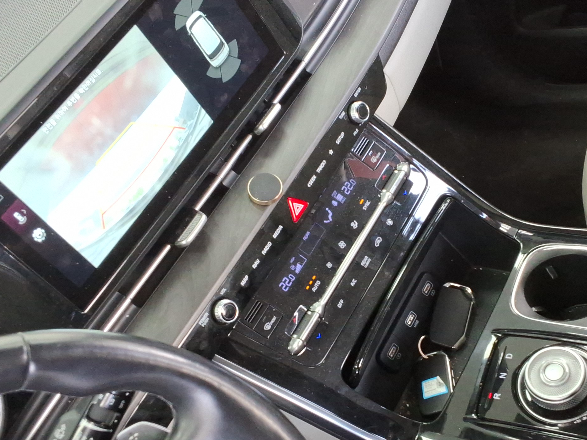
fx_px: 831
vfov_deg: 29.7
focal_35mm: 49
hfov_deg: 38.7
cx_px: 365
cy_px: 234
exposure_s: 1/40
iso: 83
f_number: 1.9
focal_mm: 2.91
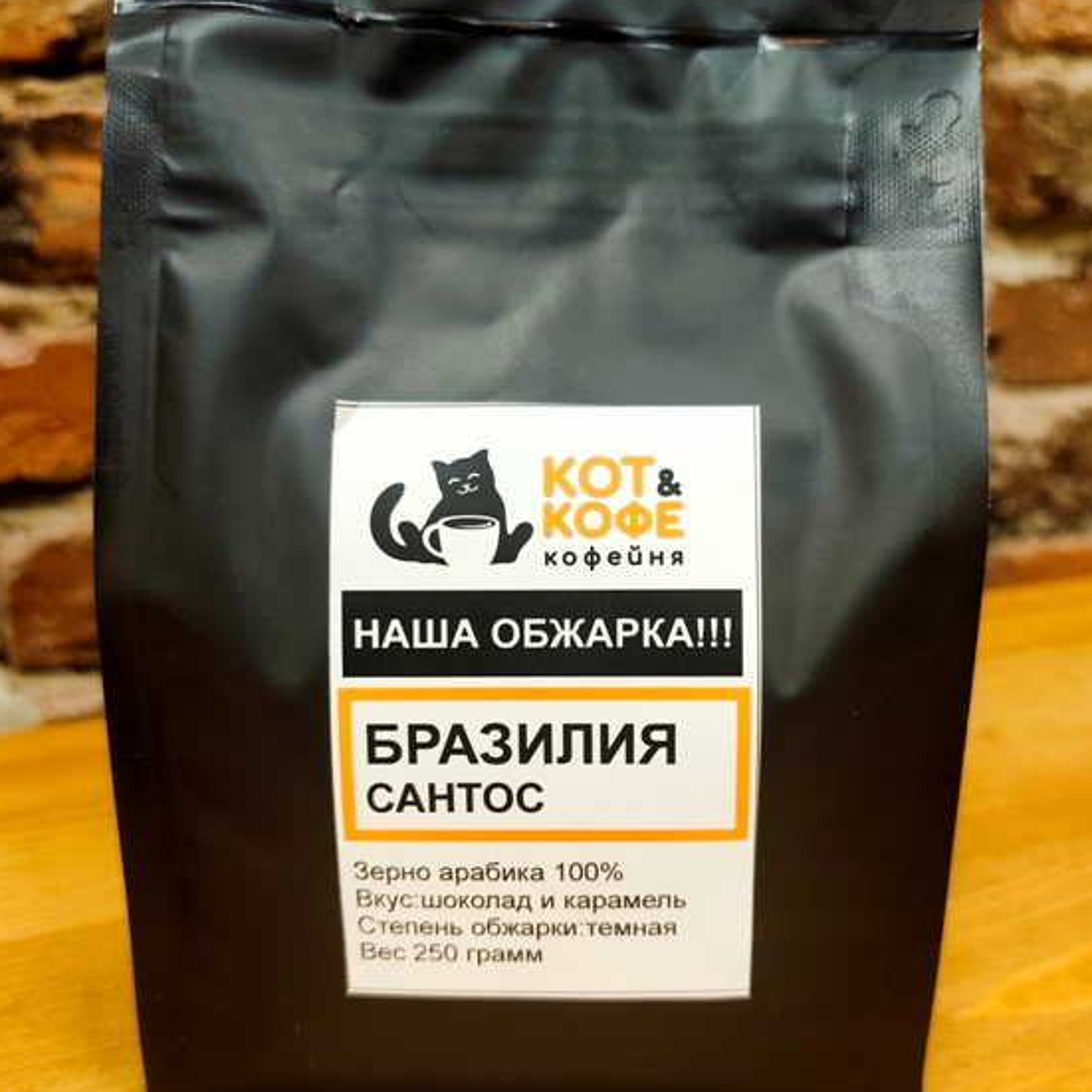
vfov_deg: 50.8
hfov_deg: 51.1
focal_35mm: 32
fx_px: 1142
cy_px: 643
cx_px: 573
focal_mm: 6.19
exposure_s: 1/100
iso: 320
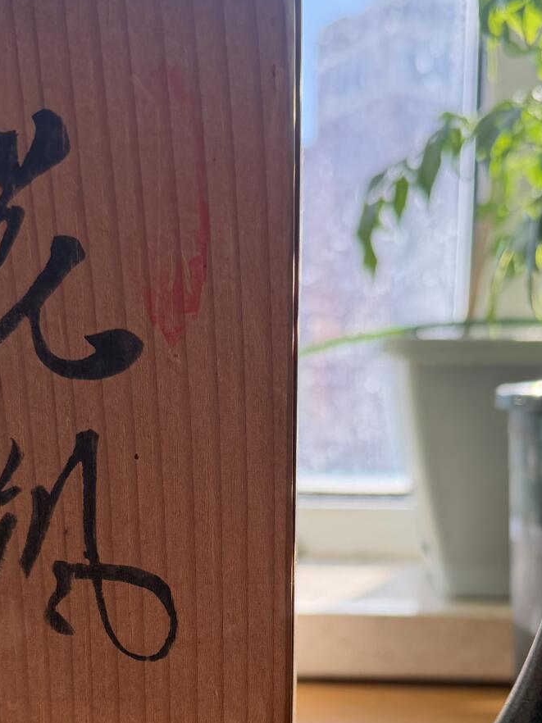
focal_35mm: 49
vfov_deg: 37.1
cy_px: 613
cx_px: 276
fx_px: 1023
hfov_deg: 29.7
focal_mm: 6.76
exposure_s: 1/501
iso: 100
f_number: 1.78
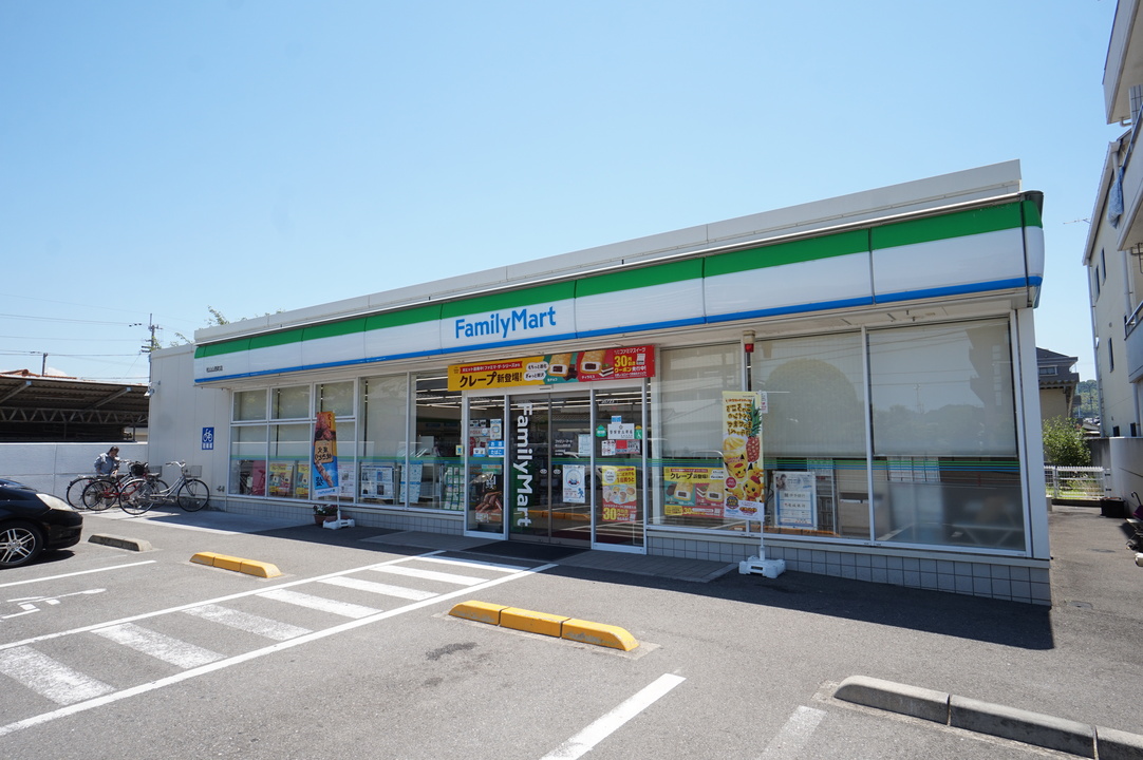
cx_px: 572
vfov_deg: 63.2
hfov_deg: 85.5
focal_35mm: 20
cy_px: 380
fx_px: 619
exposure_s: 1/125
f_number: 10
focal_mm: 13
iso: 100
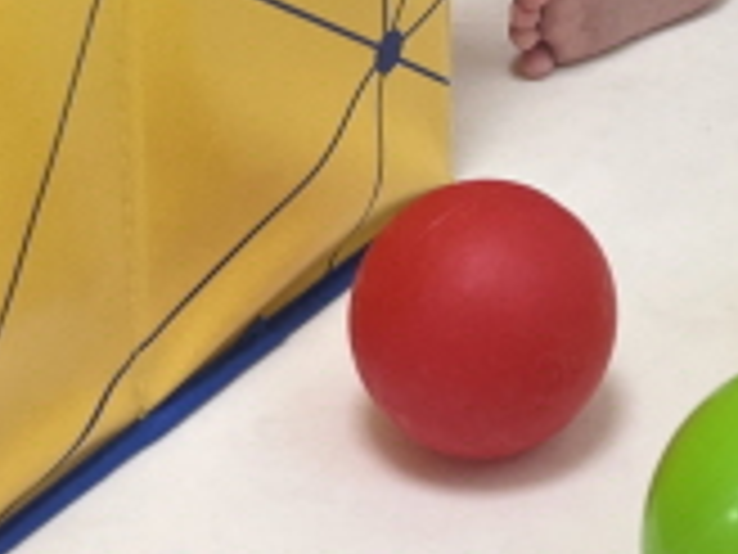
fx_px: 2430
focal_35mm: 114
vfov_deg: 12.1
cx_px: 788
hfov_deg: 16.8
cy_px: -396
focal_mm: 5.1
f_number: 1.6
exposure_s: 1/120
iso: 80
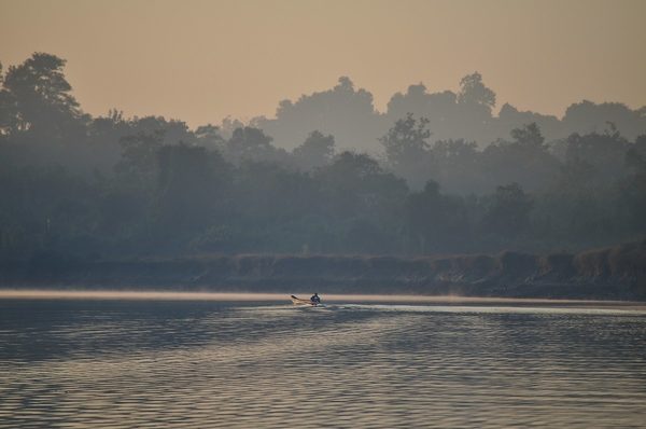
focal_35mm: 300
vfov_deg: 4.6
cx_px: 323
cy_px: 214
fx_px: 5375
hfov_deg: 6.9
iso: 200
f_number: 5.6
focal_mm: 200
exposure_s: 1/500
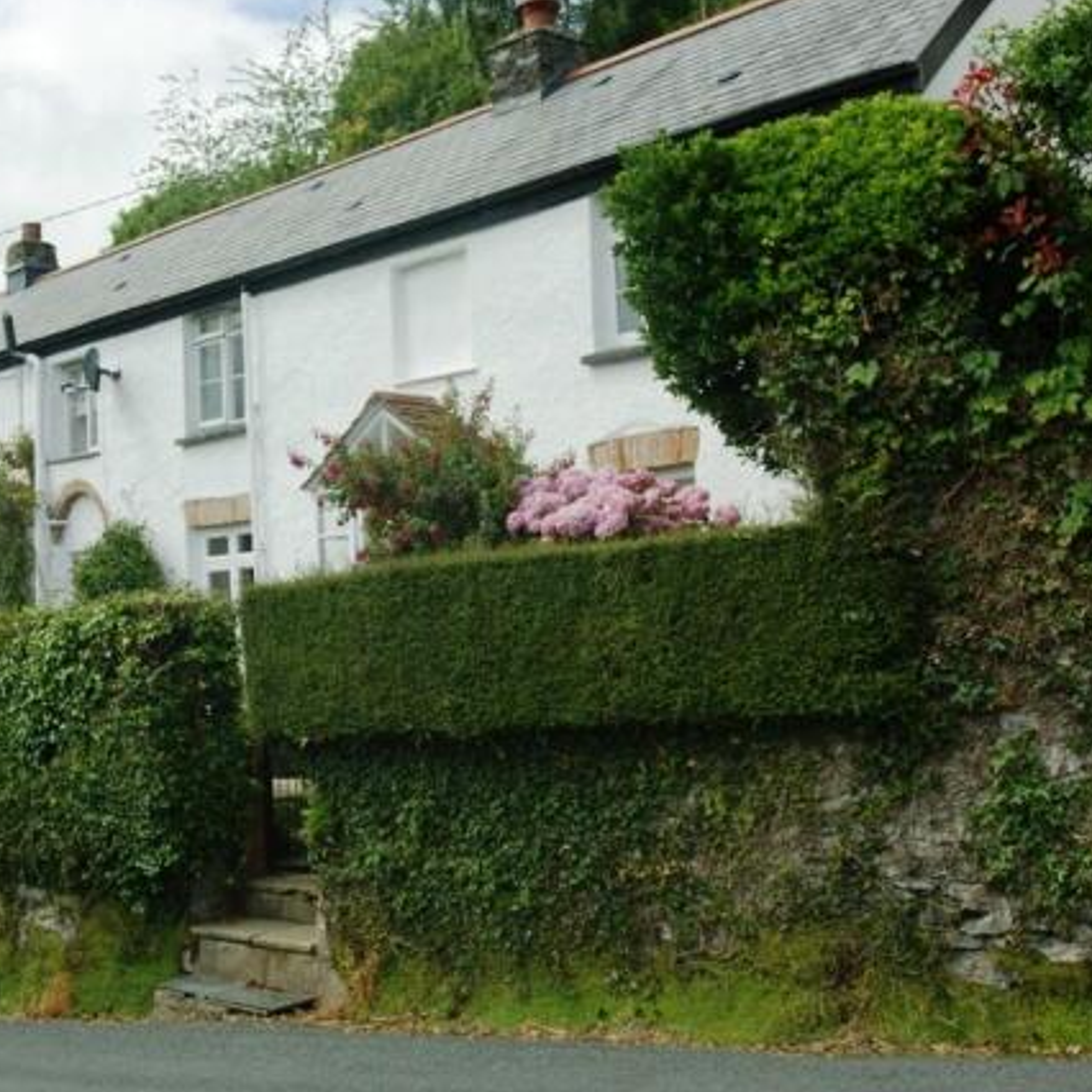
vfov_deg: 36.1
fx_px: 1677
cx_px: 347
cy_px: 547
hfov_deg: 35.6
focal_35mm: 47
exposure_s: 1/125
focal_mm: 24
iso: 100
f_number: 11
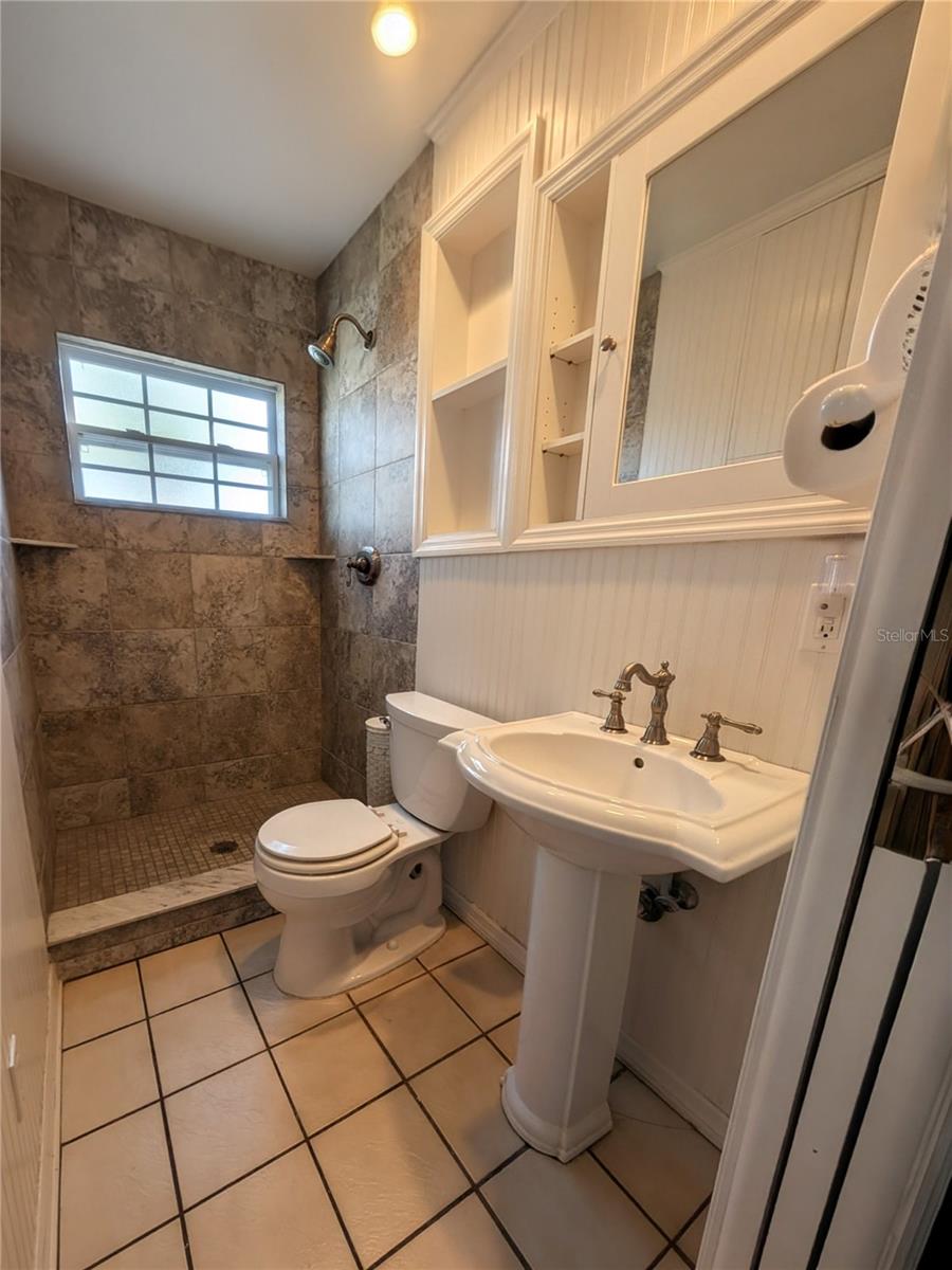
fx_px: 440
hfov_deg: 94.5
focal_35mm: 12
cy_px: 635
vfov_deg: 110.5
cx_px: 476
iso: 49
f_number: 1.7
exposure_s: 1/177
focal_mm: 2.02
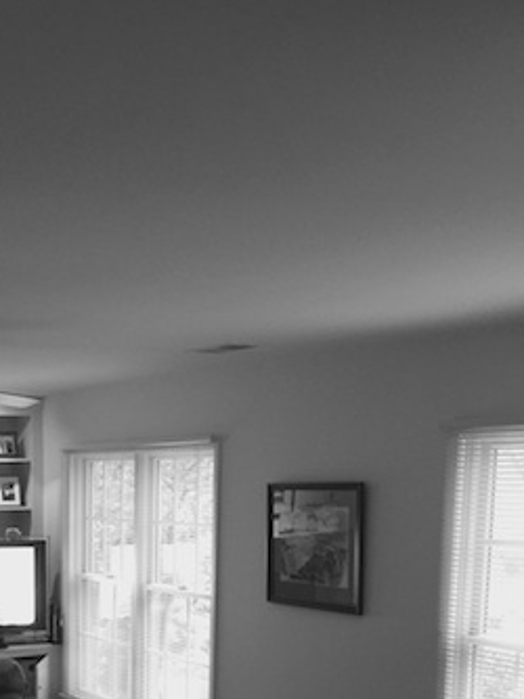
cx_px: 40
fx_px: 1172
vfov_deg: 31.3
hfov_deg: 24.4
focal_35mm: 58
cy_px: 660
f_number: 2.2
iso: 100
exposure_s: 1/10
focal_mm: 4.15
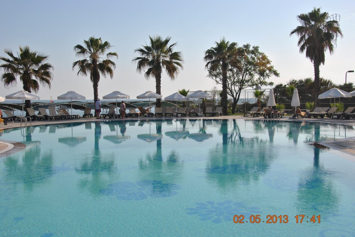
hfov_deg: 46.3
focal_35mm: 42
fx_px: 415
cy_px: 118
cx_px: 178
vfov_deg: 32.0
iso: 100
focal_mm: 28
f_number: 9
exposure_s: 1/320
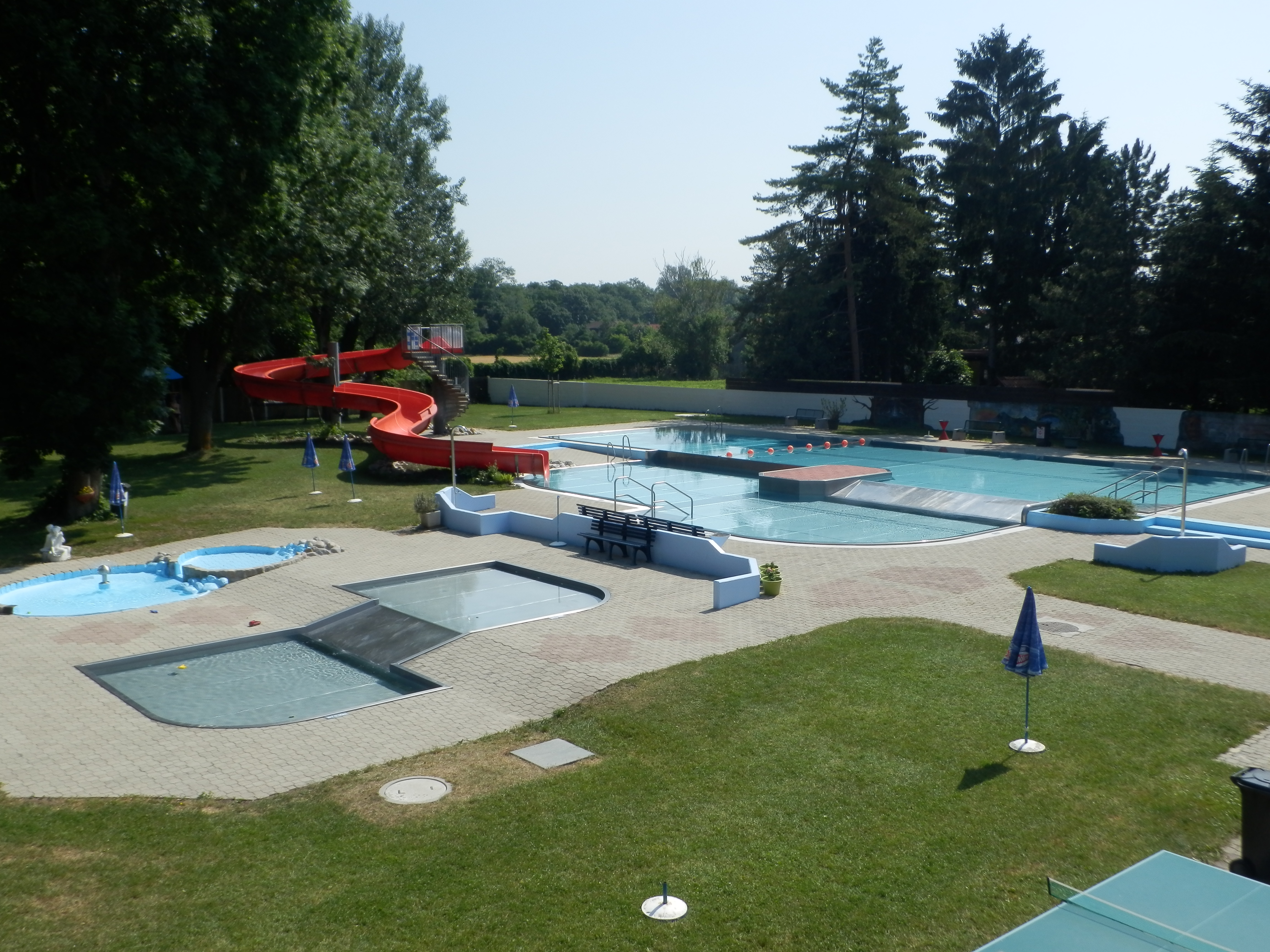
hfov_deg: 50.1
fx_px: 1357
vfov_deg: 38.7
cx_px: 635
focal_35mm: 37
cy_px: 476
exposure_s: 1/160
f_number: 9.9
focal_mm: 6.6
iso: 80
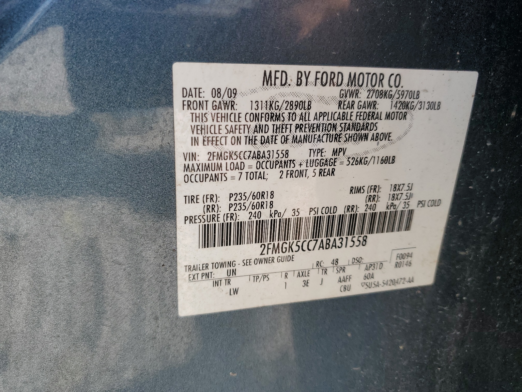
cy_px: 196
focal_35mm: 26
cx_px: 261
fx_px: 392
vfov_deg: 53.1
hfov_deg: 67.3
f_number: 1.5
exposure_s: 1/417
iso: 50
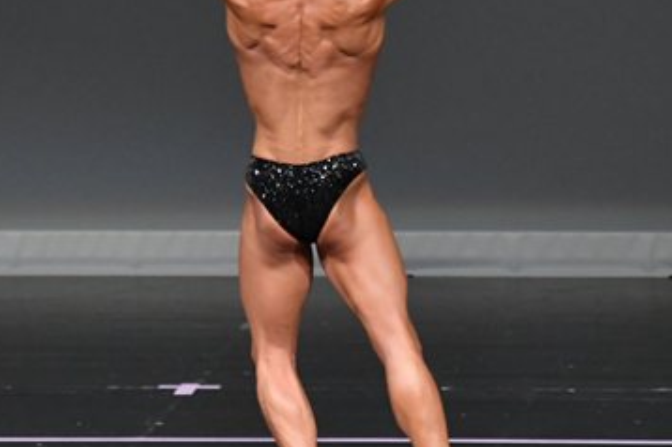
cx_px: 384
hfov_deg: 3.3
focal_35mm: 617
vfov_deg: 2.2
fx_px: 11507
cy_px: 146
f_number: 5.6
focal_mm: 190
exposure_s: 1/400
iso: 4000
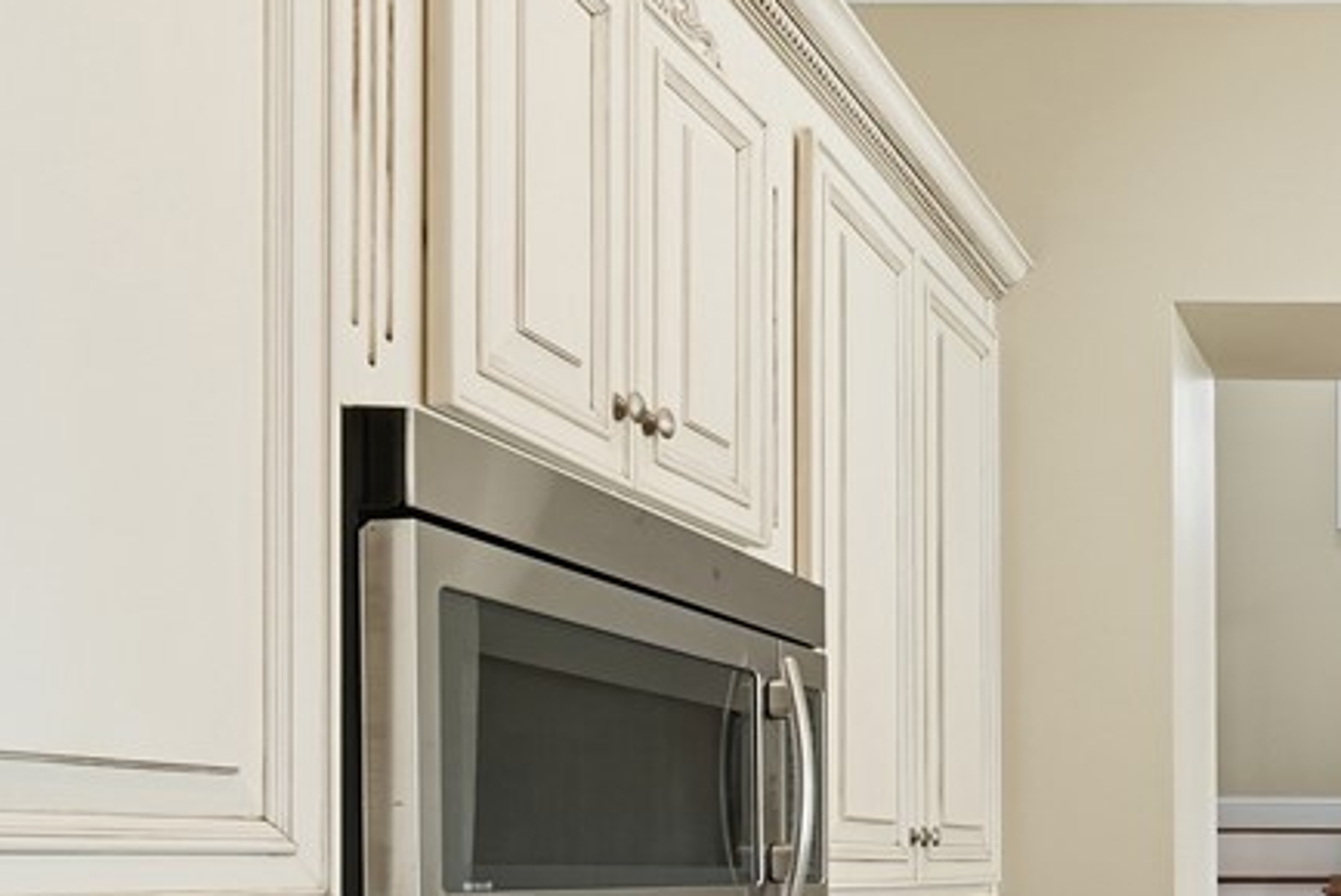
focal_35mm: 40
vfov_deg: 31.0
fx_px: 1491
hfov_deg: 39.7
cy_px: 893
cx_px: 1469
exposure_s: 1/80
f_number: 8
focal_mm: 16
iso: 320
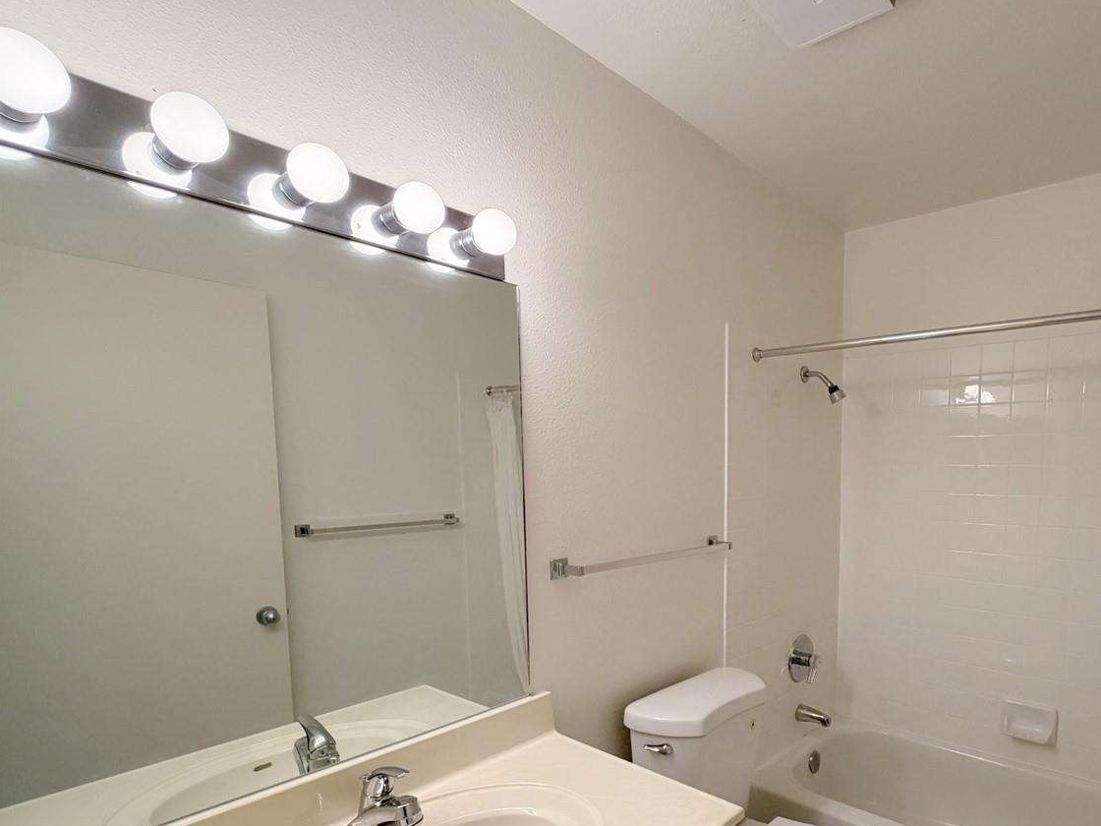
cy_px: 525
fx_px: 636
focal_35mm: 20
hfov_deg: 79.7
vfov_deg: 64.8
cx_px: 709
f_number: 2.2
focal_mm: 2.22
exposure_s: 1/120
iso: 160
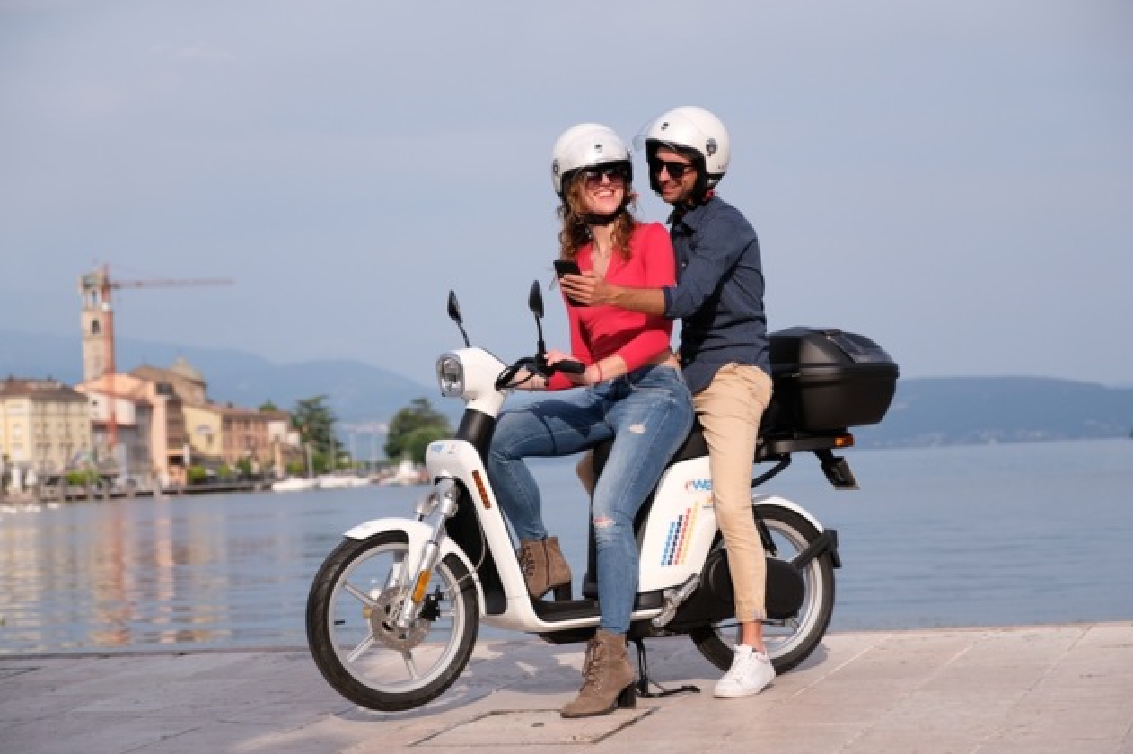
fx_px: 2611
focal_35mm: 83
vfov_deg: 16.4
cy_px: 398
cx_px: 582
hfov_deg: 24.5
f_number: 2.8
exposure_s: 1/2500
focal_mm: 51.6
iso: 200
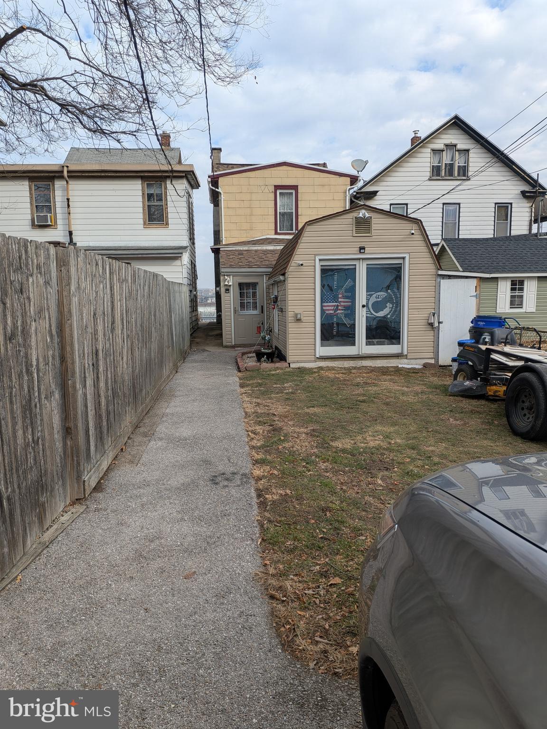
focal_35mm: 24
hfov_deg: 56.8
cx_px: 274
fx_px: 506
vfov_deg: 71.6
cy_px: 364
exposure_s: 1/873
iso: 26
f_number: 1.7
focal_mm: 4.53
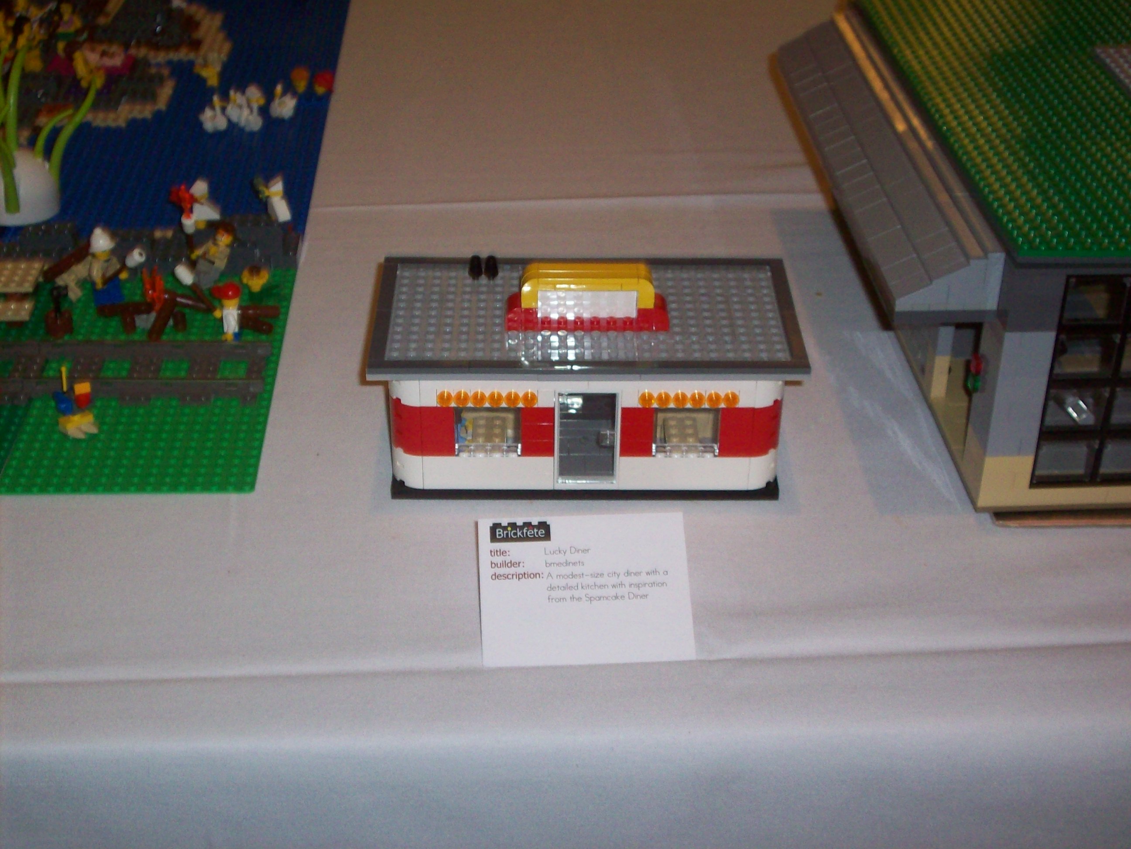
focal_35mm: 54
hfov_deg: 35.5
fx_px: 1764
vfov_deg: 27.0
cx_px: 566
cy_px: 424
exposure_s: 1/80.7
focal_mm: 9
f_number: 3.4
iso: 160
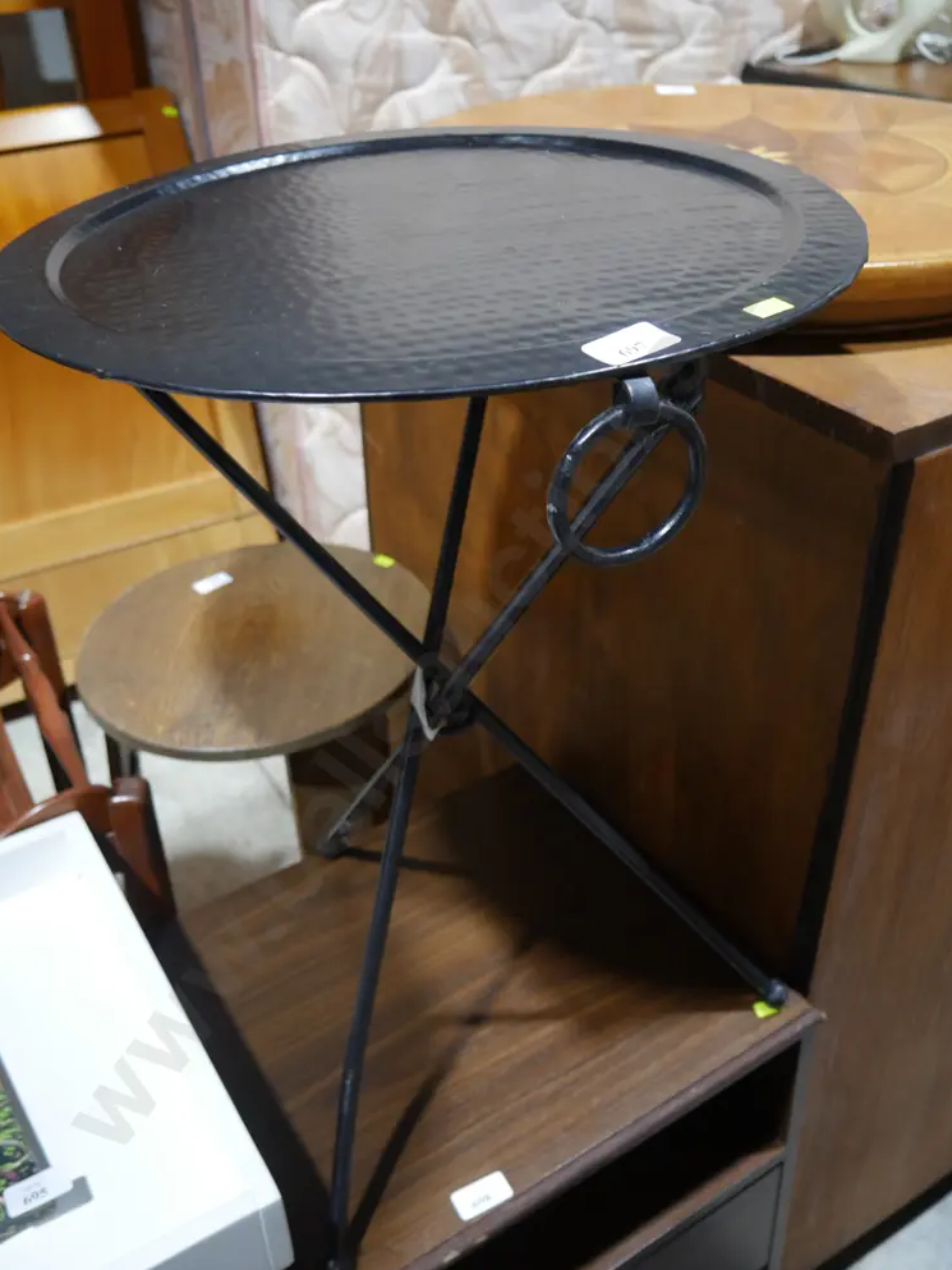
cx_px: 484
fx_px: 1210
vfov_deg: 55.3
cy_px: 619
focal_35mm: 33
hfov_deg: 43.0
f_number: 3.6
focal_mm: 16
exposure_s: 1/60
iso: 400
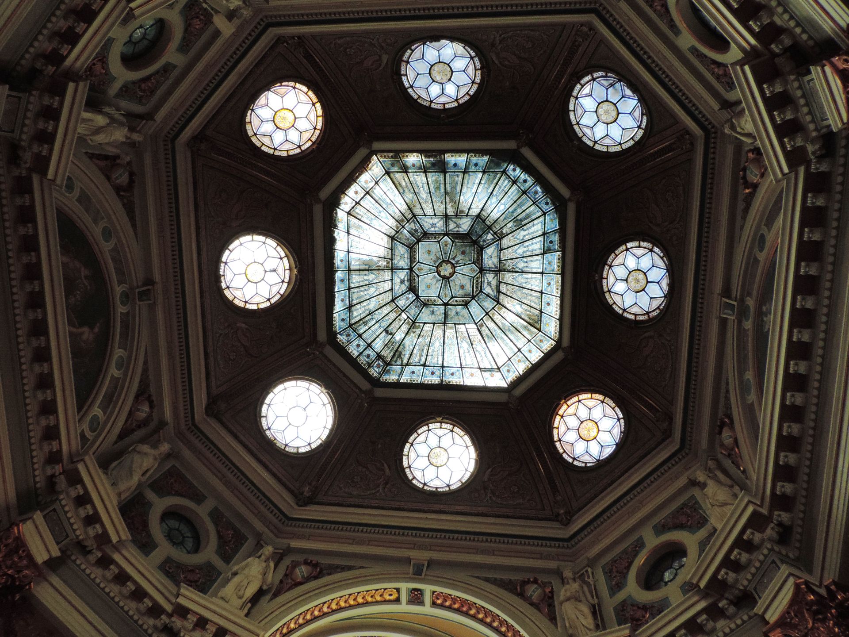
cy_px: 318
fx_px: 589
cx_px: 424
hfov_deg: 71.6
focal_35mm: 24
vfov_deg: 56.8
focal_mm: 4.3
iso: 720
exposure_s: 1/60
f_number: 3
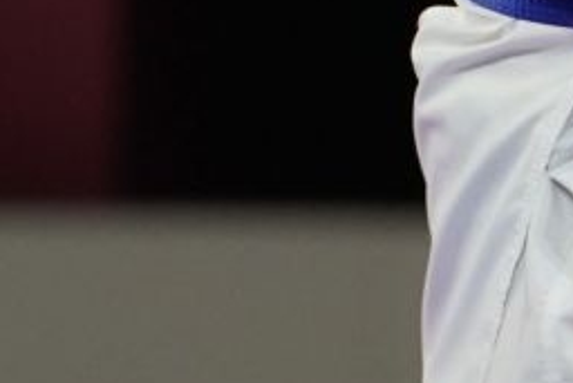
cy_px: -464
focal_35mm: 1174
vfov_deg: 1.2
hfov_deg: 1.8
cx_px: 933
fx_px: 18696
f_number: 2.8
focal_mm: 167
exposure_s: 1/1000
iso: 1600
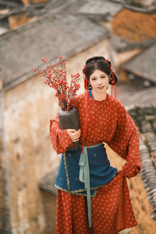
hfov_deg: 10.3
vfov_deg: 15.4
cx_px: 78
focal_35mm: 133
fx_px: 864
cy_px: 117
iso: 320
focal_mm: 133
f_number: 2.8
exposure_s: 1/160
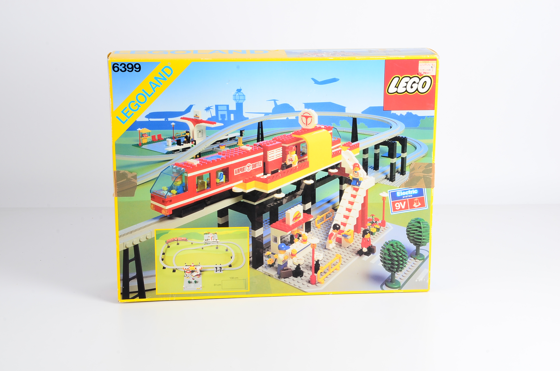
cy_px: 186
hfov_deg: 29.9
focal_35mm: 68
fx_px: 1048
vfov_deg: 20.1
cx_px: 280
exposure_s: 1/125
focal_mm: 45
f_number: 16
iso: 160
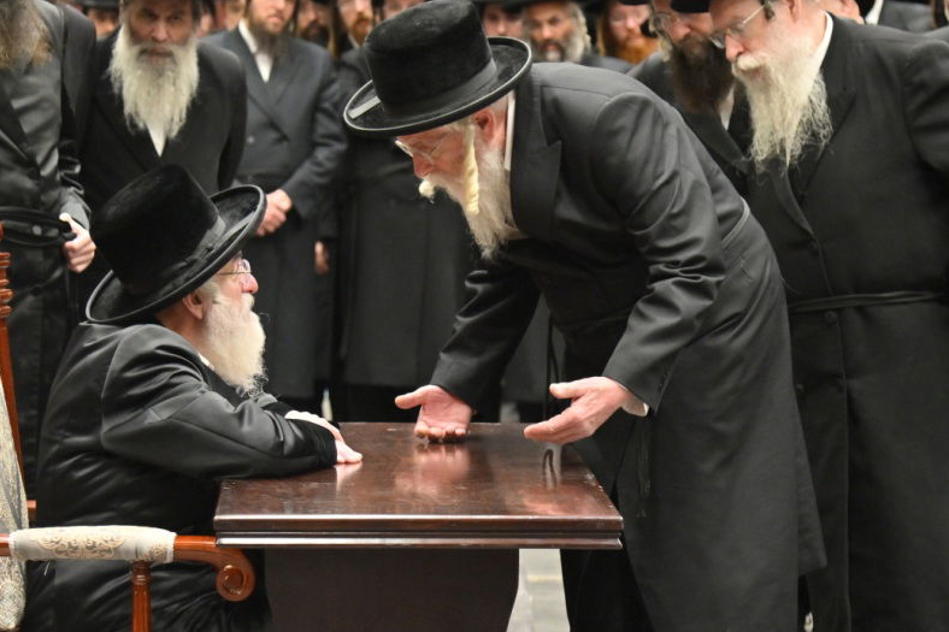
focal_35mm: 152
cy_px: 255
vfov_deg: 9.0
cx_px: 432
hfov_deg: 13.5
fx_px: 4006
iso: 800
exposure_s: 1/320
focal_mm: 78
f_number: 4
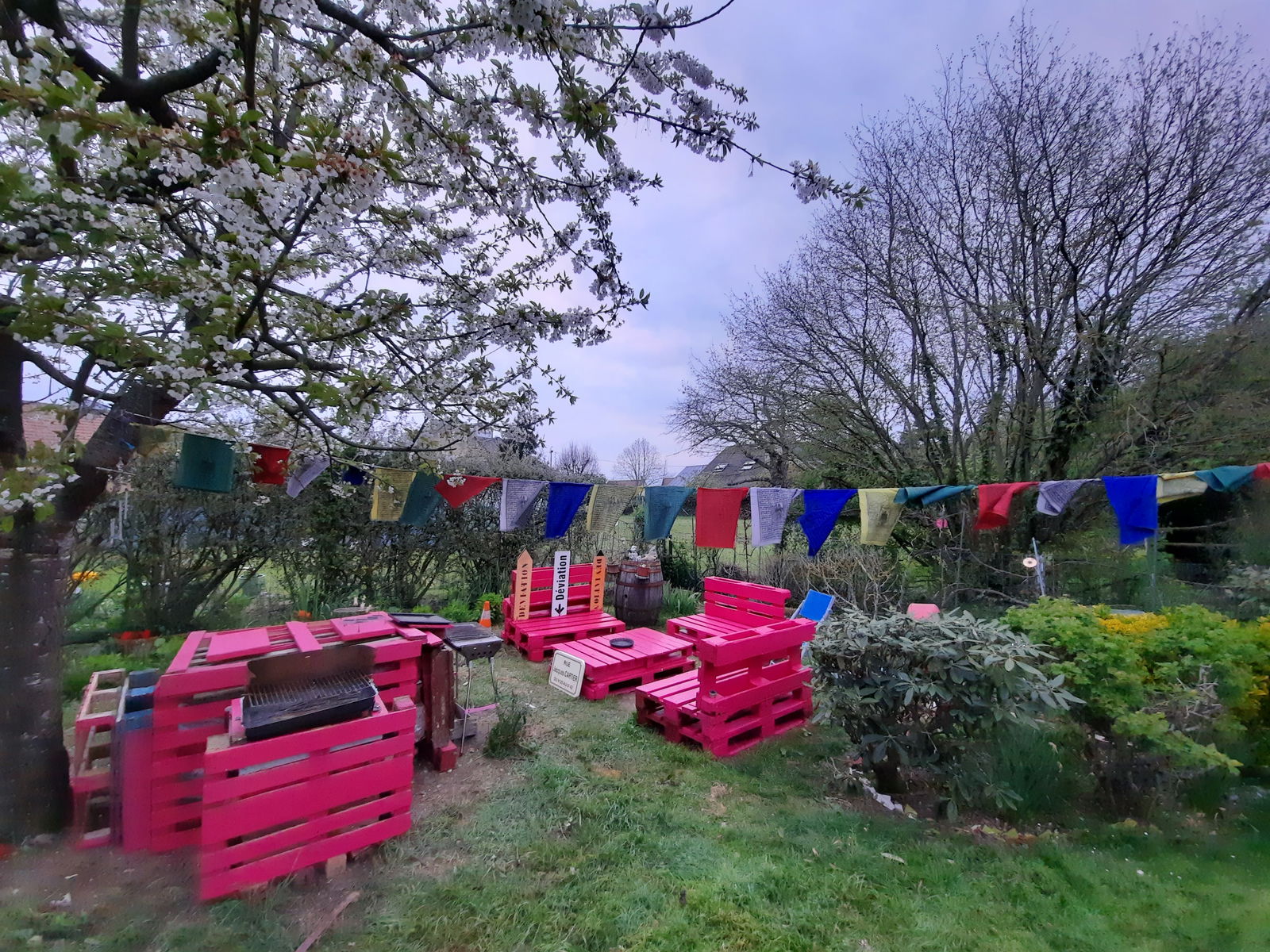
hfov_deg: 106.2
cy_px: 476
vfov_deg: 89.9
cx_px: 635
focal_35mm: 13
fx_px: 477
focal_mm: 1.74
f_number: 2.2
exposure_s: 1/50
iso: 200
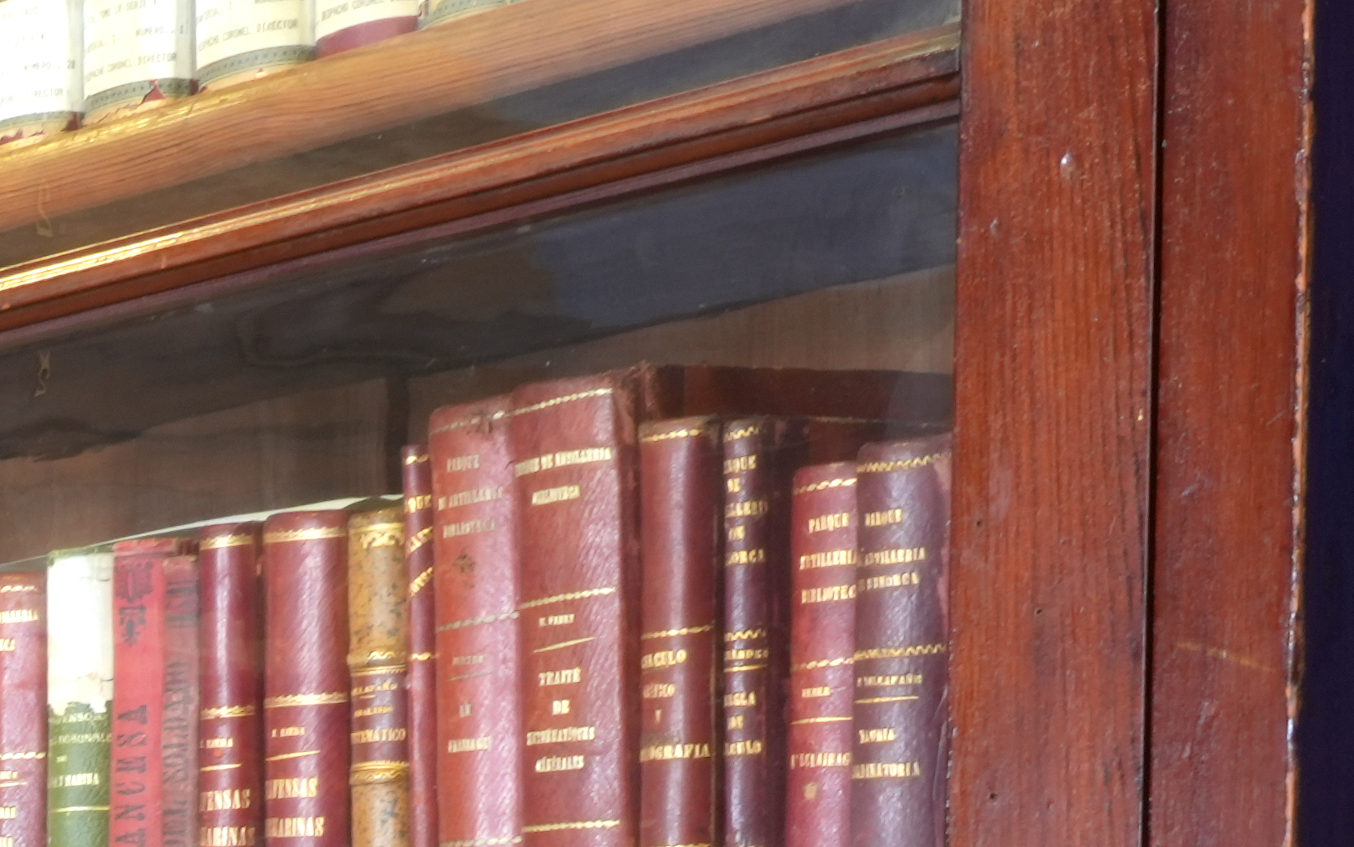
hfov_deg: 12.5
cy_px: 1588
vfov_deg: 8.6
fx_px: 5351
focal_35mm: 145
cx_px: -1420
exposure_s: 5
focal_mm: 33
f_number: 20
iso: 200
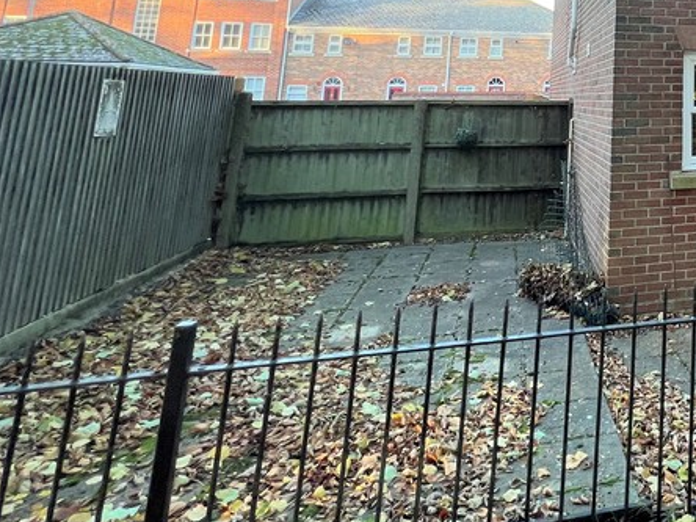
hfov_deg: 46.7
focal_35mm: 30
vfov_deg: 40.1
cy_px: -19
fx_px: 603
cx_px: 738
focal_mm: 1.57
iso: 50
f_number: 1.8
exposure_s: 1/99
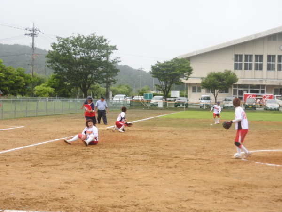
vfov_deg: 21.0
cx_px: 141
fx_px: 570
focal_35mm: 70
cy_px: 106
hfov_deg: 27.8
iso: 100
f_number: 4.5
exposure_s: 1/200
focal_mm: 12.5
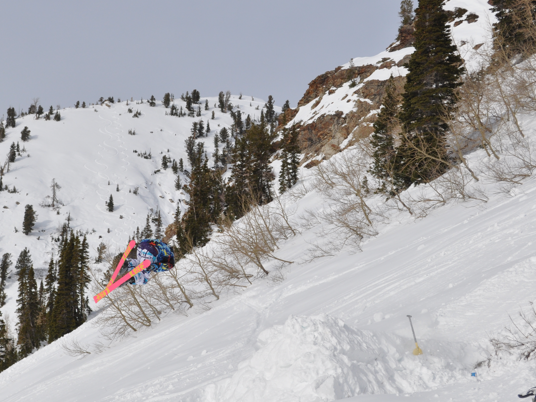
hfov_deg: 22.9
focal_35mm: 85
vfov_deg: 17.3
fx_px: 1316
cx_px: 152
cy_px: 252
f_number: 8
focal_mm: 40
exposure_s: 1/2000
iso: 400
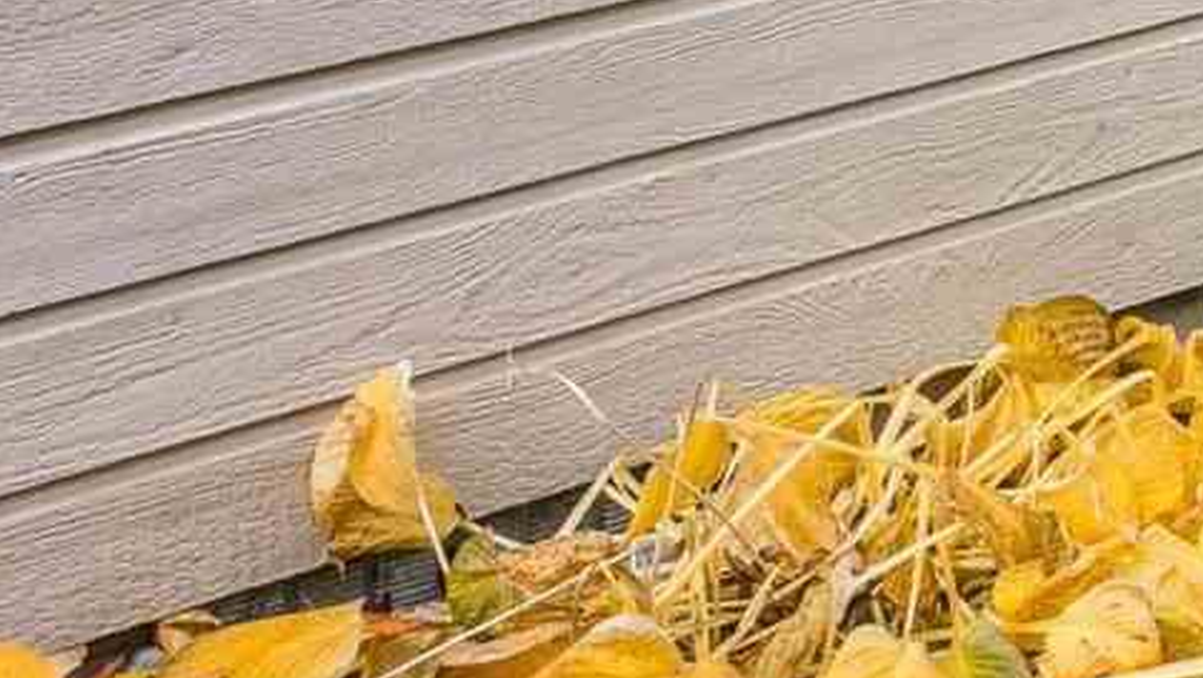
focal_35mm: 110
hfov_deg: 16.1
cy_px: -938
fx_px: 3500
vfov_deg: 9.8
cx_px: 2256
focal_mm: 16.4
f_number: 13
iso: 400
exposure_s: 1/4
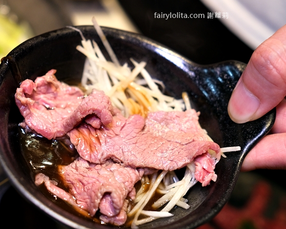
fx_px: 448
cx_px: 102
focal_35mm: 53
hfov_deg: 35.1
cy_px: 131
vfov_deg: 28.6
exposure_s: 1/105
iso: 1000
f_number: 2.8
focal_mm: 23
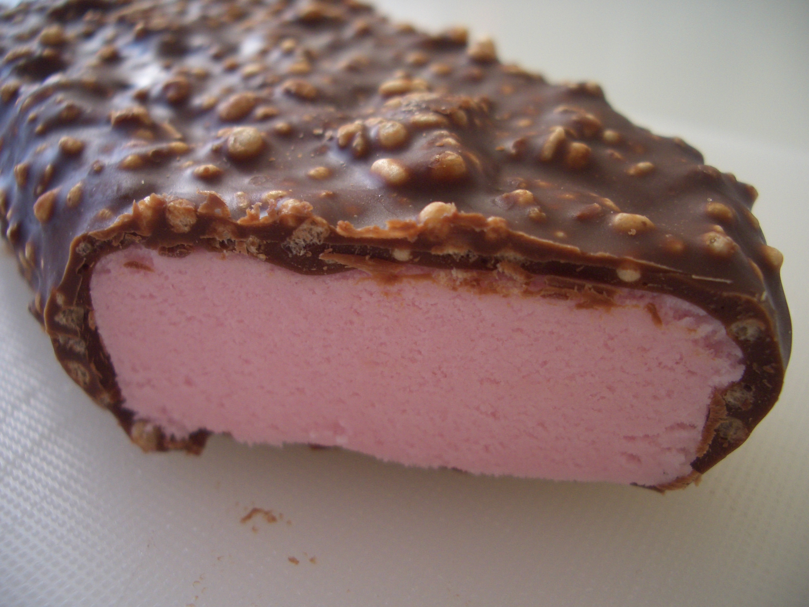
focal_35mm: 35
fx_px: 818
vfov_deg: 40.7
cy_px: 304
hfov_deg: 52.6
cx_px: 404
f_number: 2.6
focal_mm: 5.8
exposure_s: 1/15
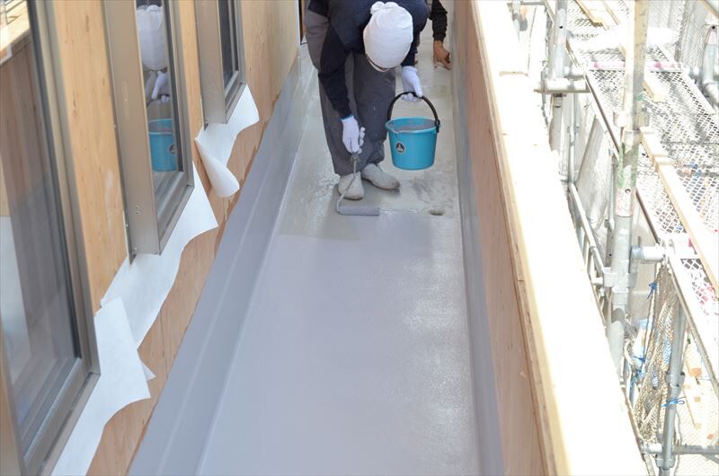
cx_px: 360
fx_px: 1136
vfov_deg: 23.7
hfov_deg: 35.1
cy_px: 238
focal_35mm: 57
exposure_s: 1/320
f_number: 6.3
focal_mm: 38
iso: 400
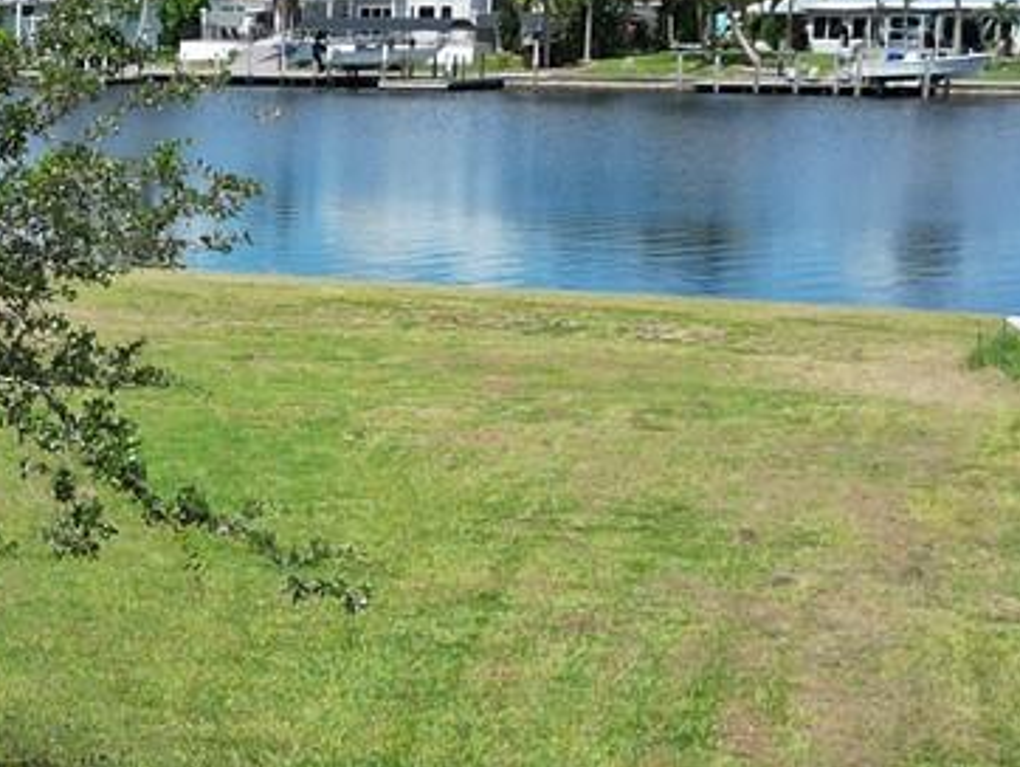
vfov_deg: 13.7
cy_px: 837
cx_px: -85
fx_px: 3125
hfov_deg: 17.9
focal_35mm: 106
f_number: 1.7
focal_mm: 6.72
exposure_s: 1/3200
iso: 120
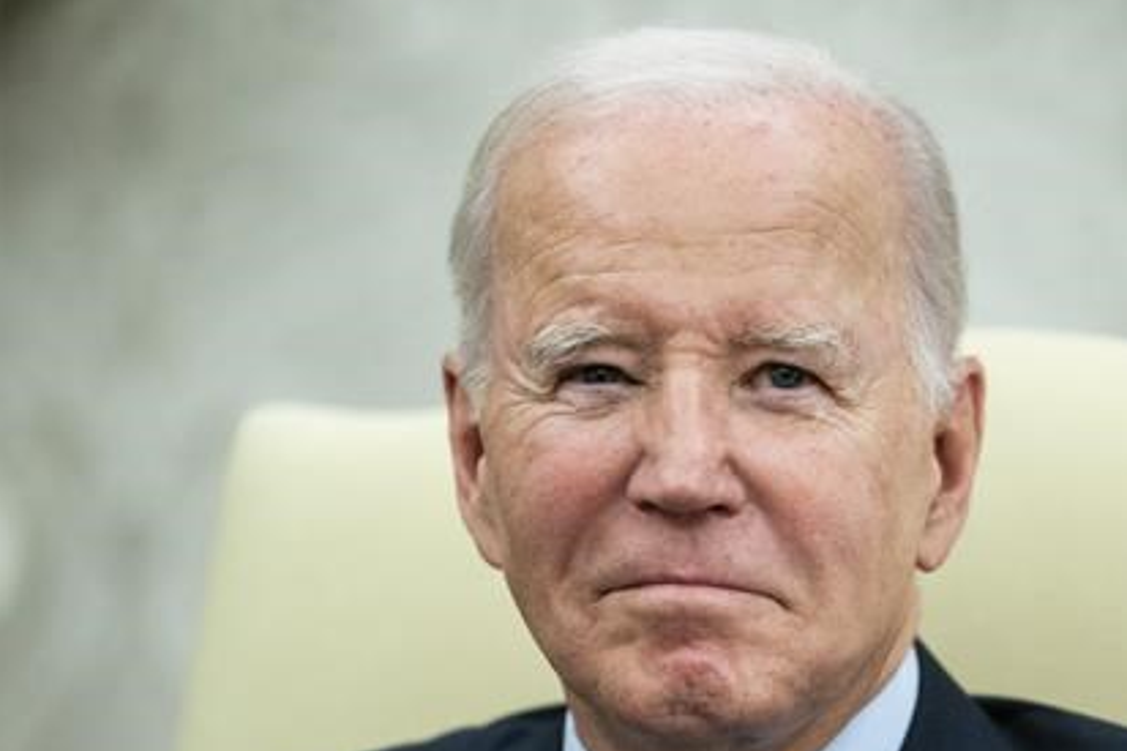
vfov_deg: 4.4
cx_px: 786
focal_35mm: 315
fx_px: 9857
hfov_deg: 6.5
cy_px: 542
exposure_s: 1/400
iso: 2000
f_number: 2.8
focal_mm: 200
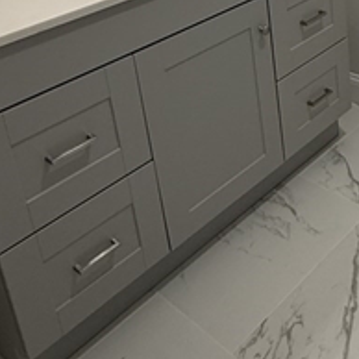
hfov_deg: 33.0
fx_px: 575
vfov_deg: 31.2
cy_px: -26
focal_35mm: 49
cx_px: 320
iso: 250
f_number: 2.2
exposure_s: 1/120
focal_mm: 2.22
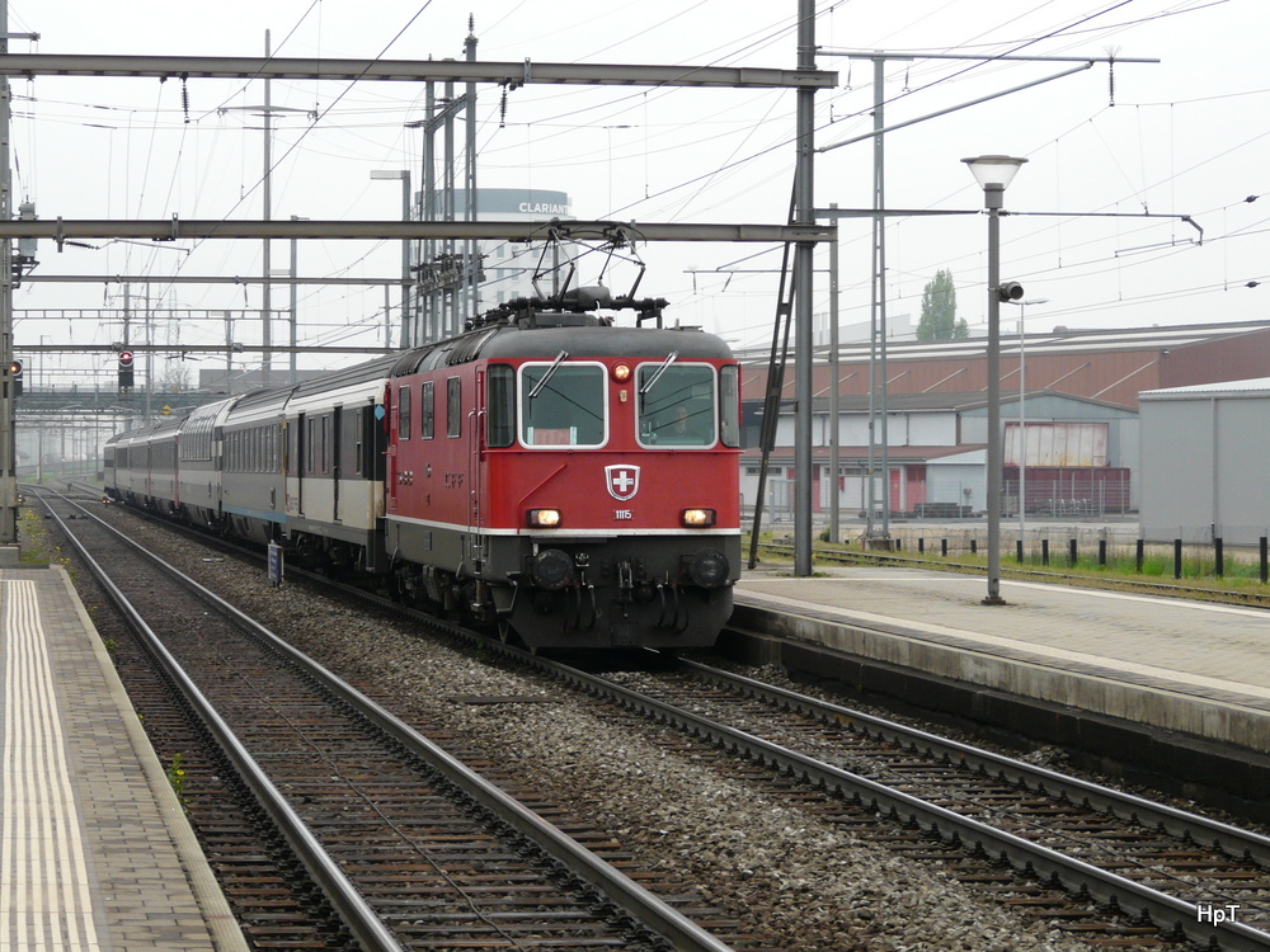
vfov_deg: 14.0
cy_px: 476
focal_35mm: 106
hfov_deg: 18.5
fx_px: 3889
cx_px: 635
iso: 100
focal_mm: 17.5
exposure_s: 1/160
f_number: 4
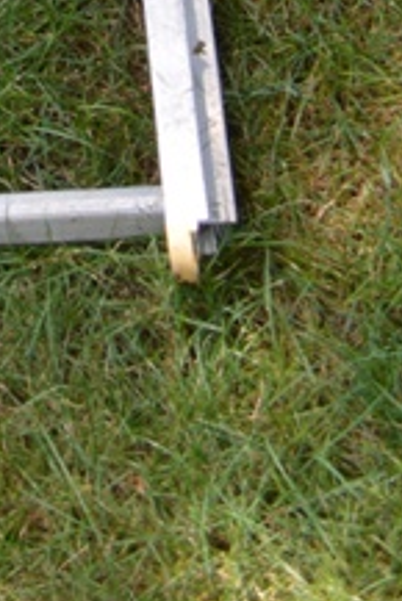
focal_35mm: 138
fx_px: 2308
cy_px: -739
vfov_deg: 12.4
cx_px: -428
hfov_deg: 9.3
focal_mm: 20
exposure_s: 1/125
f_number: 5.6
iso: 250
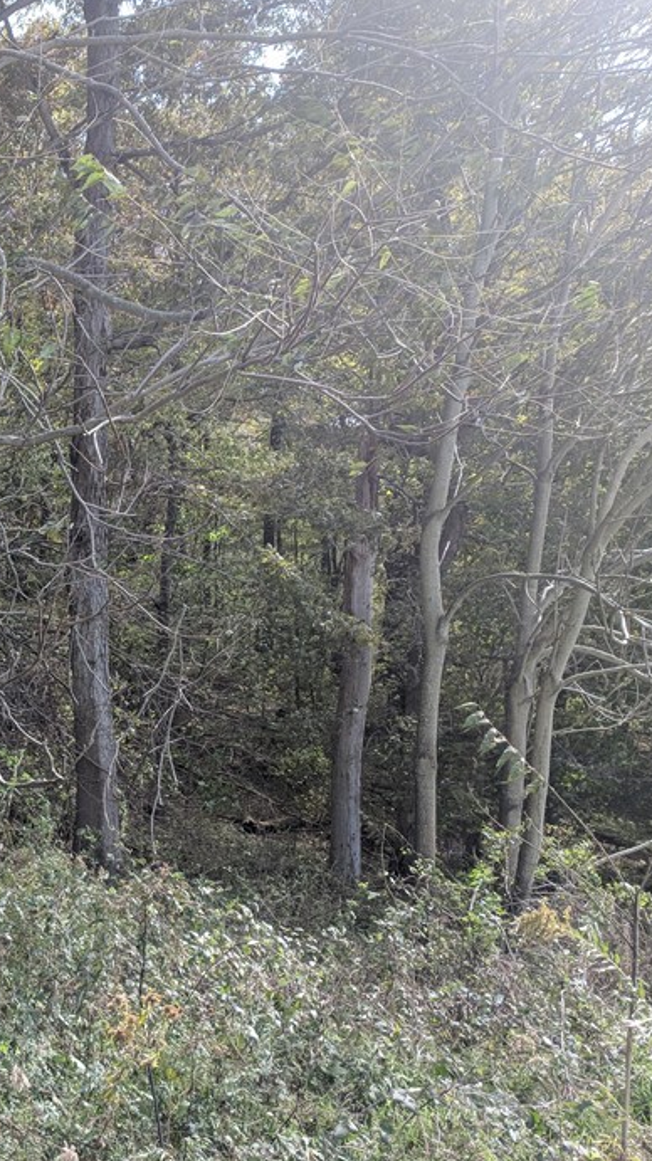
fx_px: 1293
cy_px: 578
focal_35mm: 42
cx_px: -108
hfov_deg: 25.7
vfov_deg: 48.4
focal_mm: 4.67
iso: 50
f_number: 2
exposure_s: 1/396
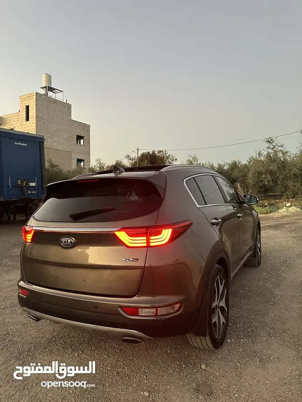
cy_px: 201
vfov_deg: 71.6
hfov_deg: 56.8
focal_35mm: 24
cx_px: 151
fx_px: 279
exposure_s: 1/55
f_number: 1.78
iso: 500
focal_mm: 6.86
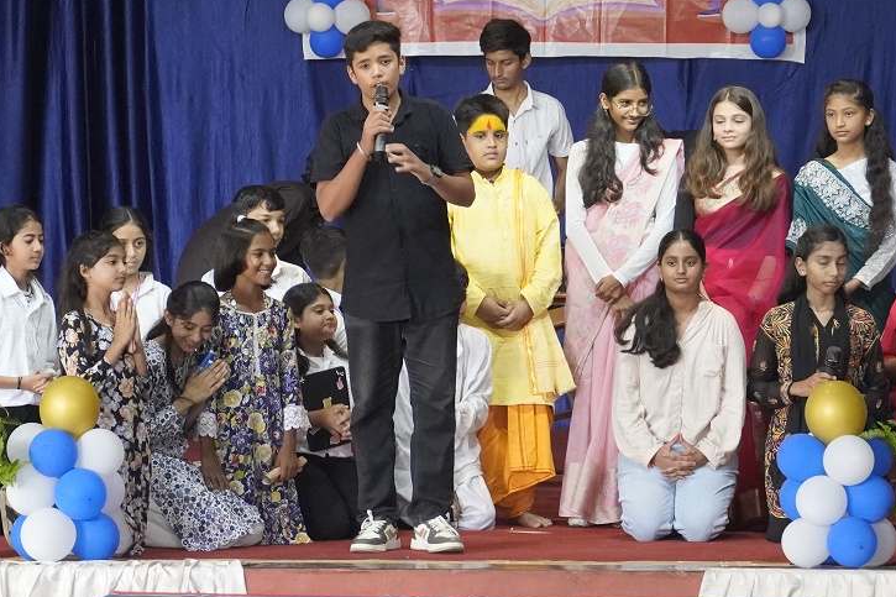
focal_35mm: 239
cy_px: 253
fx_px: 5948
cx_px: 585
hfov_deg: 8.6
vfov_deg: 5.7
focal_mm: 77
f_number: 5.6
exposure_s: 1/160
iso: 2500
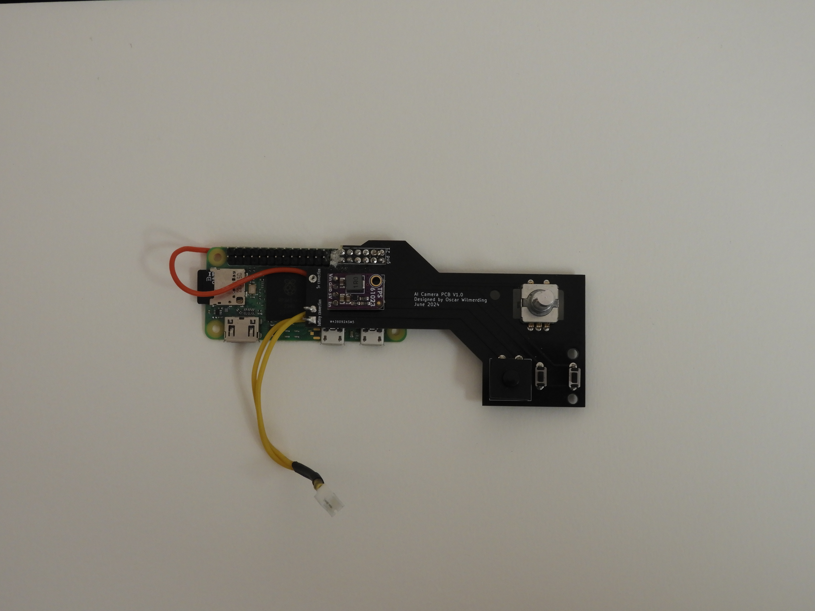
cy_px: 306
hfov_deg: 38.2
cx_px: 408
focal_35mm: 50
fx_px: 1177
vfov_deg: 29.1
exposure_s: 1/30
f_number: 4
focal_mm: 9
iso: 160
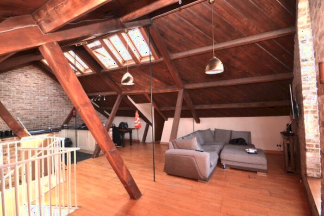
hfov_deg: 100.4
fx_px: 135
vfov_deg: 77.4
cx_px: 162
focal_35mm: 15
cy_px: 108
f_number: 5.6
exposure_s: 1/100
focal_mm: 10
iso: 400
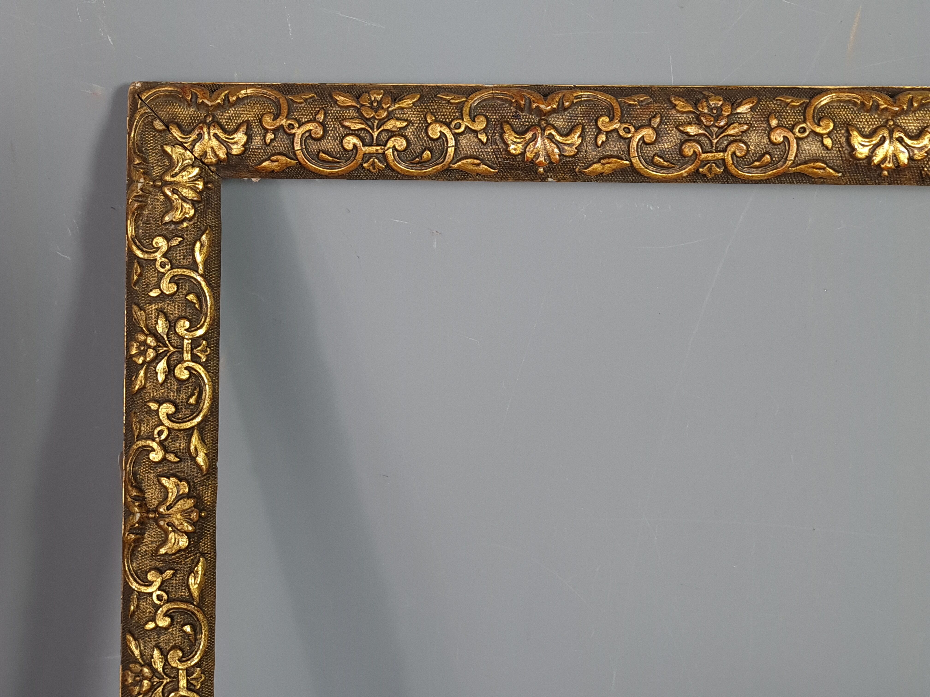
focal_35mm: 26
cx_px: 465
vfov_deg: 53.1
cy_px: 348
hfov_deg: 67.3
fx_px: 699
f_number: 1.8
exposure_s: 1/50
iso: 80
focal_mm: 5.4
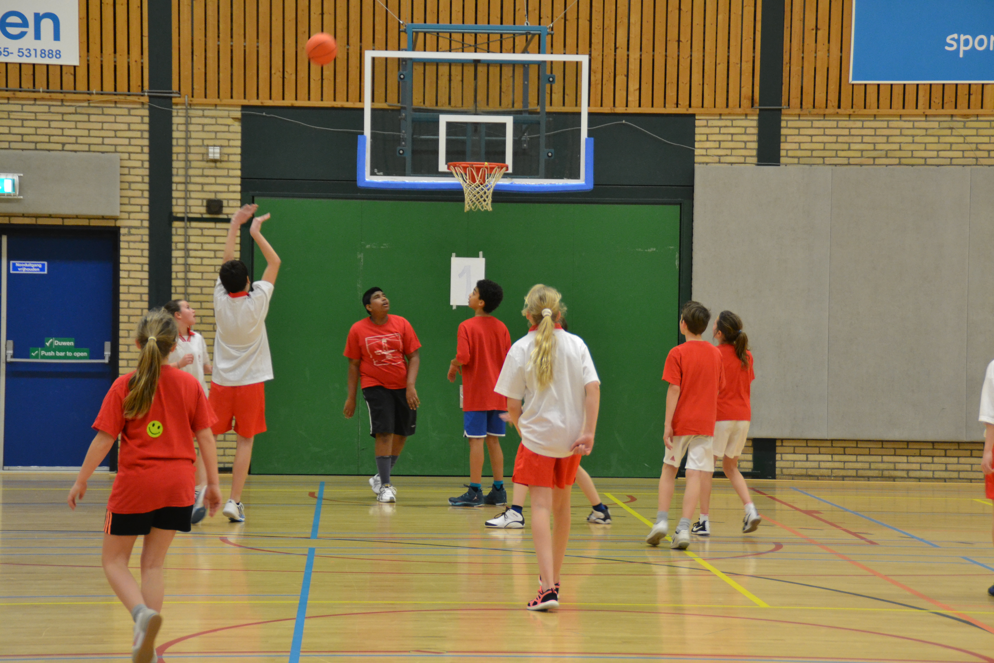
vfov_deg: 13.4
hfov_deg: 20.0
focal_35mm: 102
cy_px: 332
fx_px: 2816
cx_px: 497
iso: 1600
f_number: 5.3
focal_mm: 68
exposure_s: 1/80
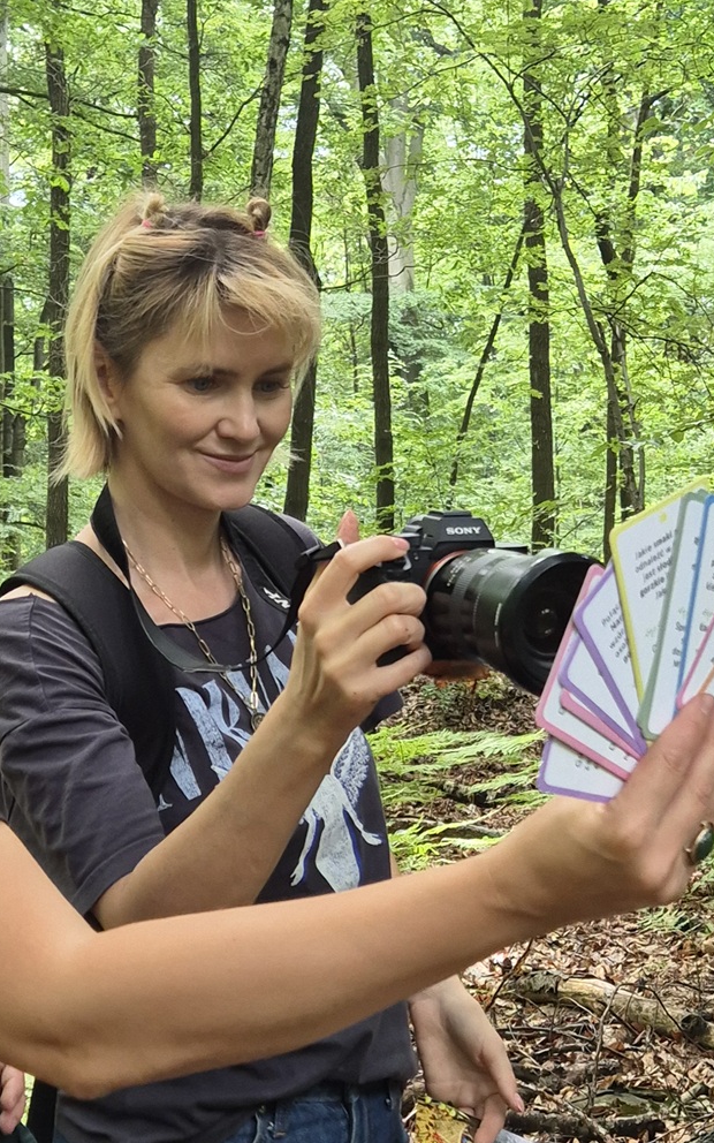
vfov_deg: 34.5
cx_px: 218
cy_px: 599
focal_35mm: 59
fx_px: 1837
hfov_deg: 21.9
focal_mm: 5.4
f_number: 1.8
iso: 125
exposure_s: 1/180
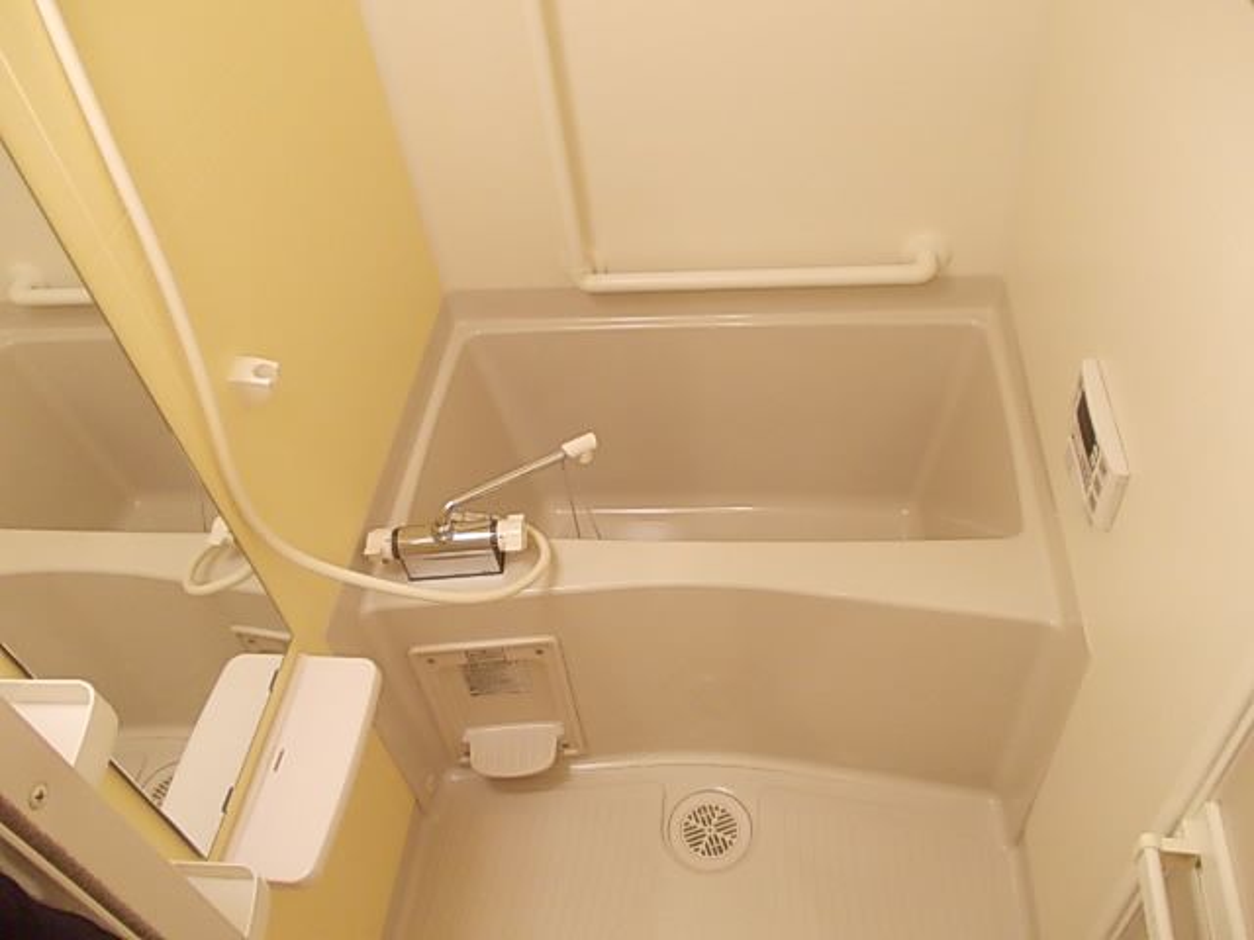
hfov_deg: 63.4
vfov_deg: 49.7
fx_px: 1014
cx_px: 627
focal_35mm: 28
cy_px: 470
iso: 200
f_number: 2.7
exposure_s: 1/20
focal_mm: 4
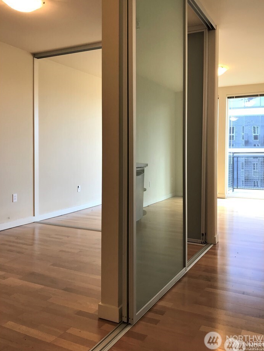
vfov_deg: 58.3
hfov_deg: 45.4
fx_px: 315
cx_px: 143
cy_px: 160
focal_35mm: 31
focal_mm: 3.99
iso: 25
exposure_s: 1/40
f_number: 1.8
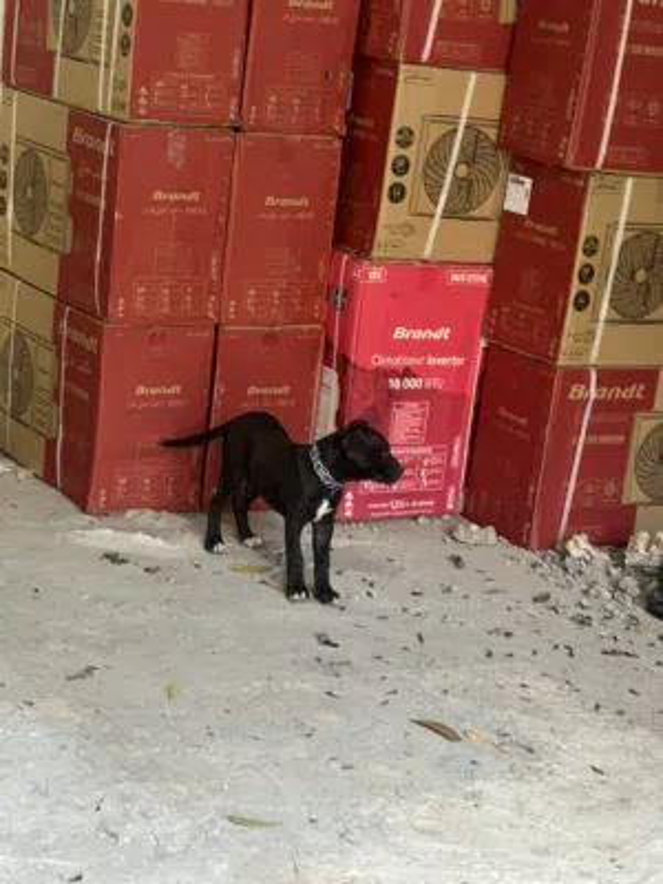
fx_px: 1966
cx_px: 332
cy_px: 442
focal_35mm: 77
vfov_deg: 25.3
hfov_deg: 19.1
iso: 320
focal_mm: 9
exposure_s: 1/60
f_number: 2.8
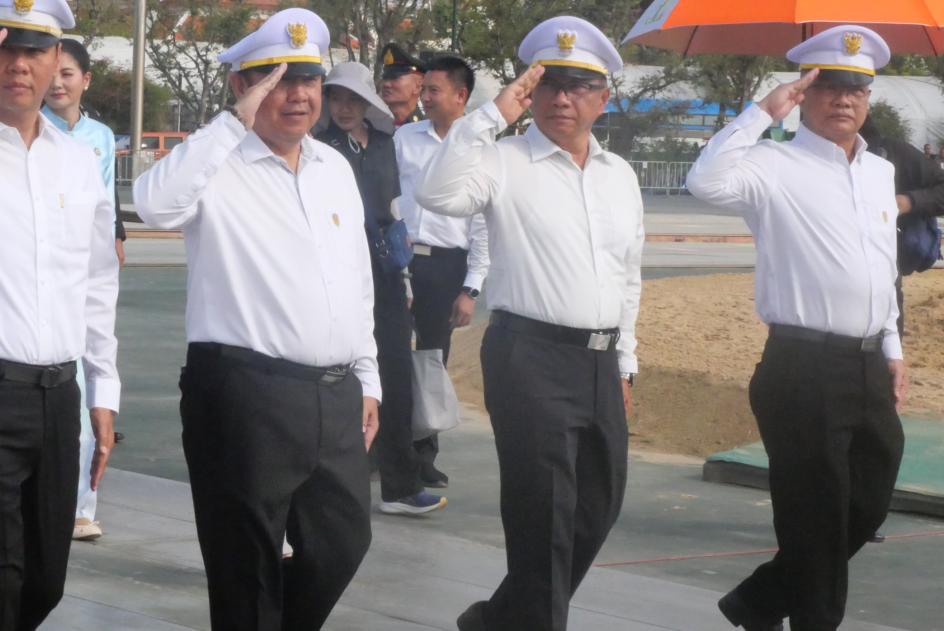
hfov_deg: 18.5
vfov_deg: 12.5
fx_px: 2886
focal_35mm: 110
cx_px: 351
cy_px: 262
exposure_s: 1/1300
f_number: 22
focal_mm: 38
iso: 4000
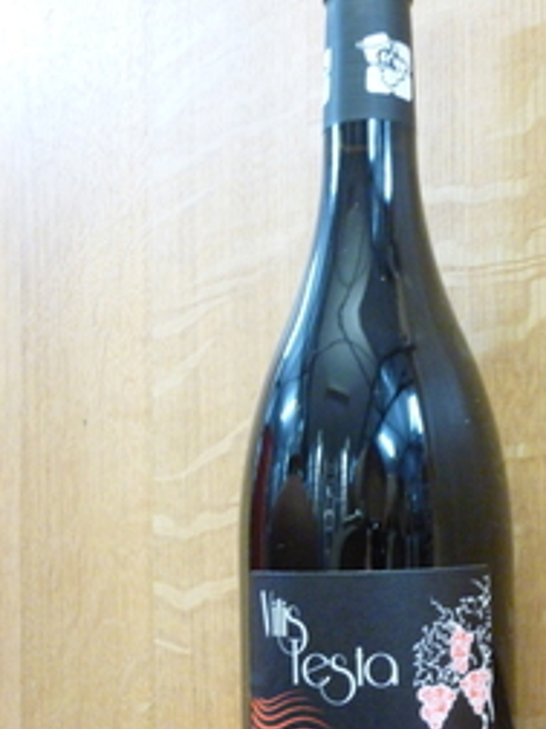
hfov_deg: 28.9
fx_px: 1052
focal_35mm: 50
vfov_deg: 38.0
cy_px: 443
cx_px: 377
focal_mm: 6.5
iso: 1000
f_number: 3.6
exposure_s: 1/4
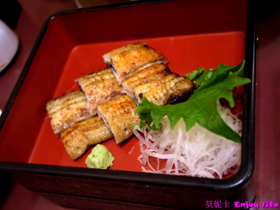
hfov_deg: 47.9
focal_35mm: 39
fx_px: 315
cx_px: 140
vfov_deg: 36.8
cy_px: 105
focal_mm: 8.5
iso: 3200
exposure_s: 1/50
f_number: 1.9
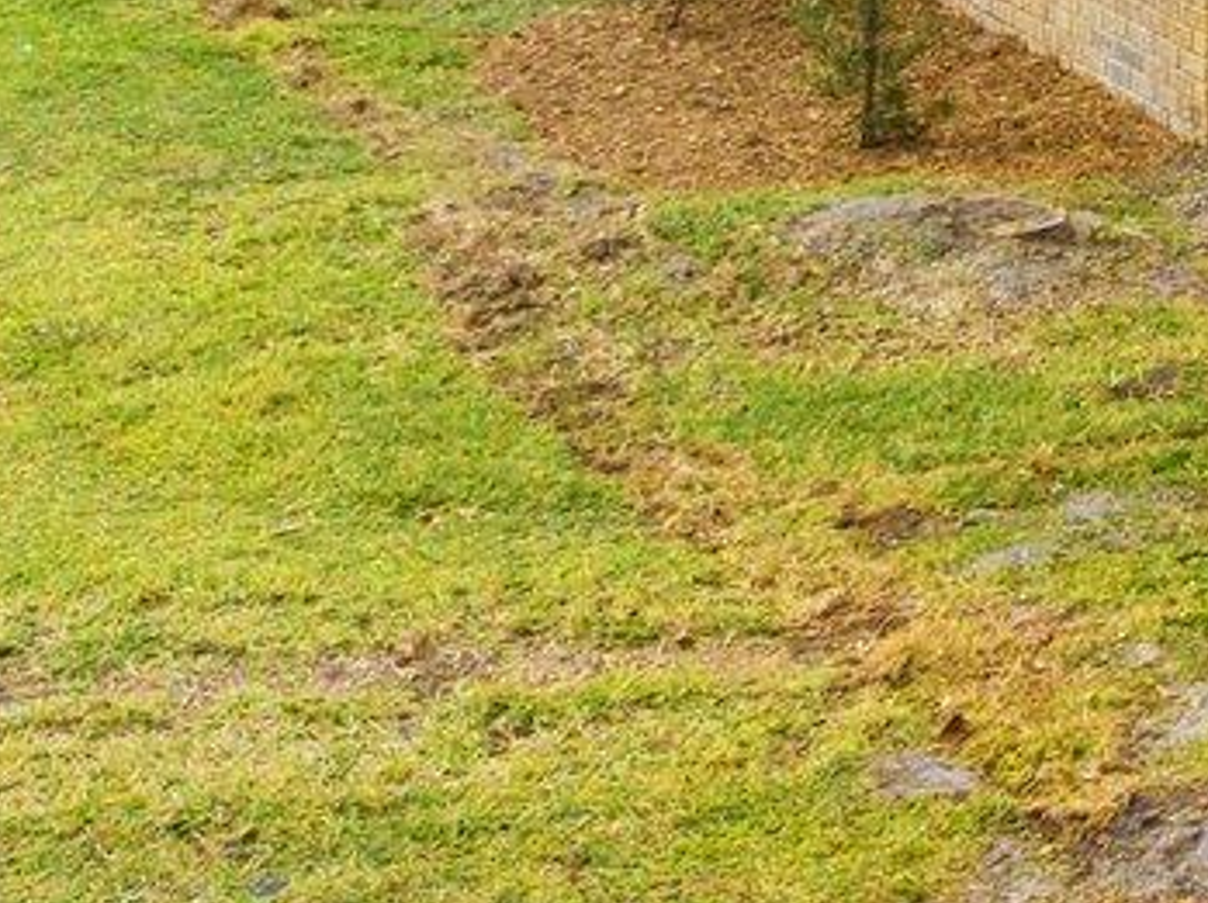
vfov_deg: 9.6
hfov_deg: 11.8
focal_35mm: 141
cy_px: -1092
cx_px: 2728
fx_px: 4915
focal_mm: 12.29
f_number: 5
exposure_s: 1/500
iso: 100
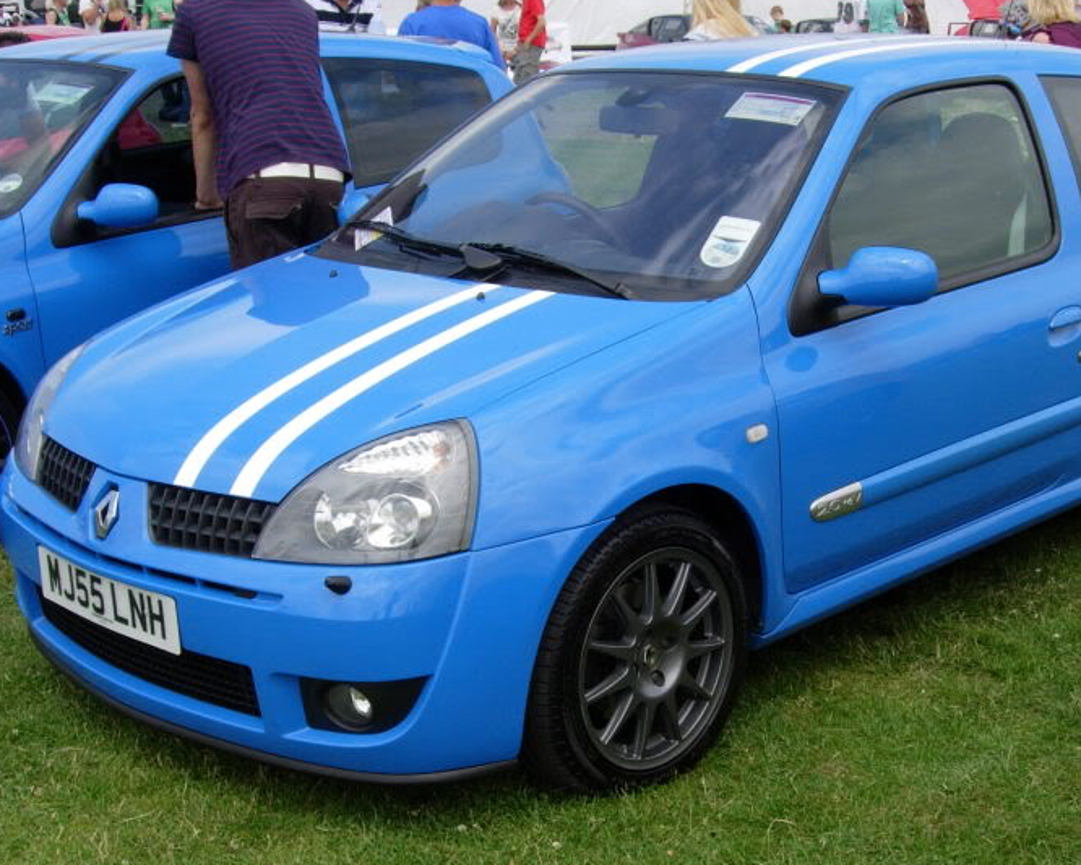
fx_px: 1824
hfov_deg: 32.7
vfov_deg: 26.6
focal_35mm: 57
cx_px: 719
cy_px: 552
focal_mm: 7.8
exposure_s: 1/483
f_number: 4.8
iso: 64
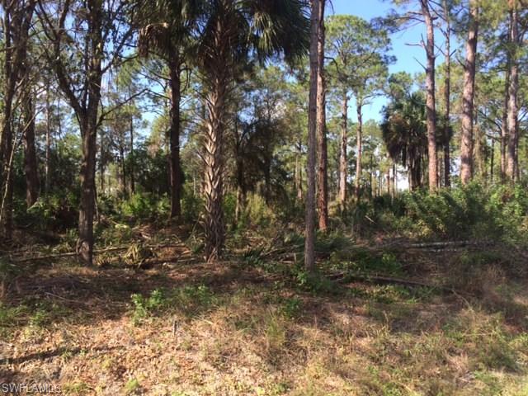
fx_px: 442
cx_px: 264
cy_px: 198
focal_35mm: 29
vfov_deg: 48.2
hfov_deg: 61.7
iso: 32
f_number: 2.2
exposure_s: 1/641
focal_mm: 4.15
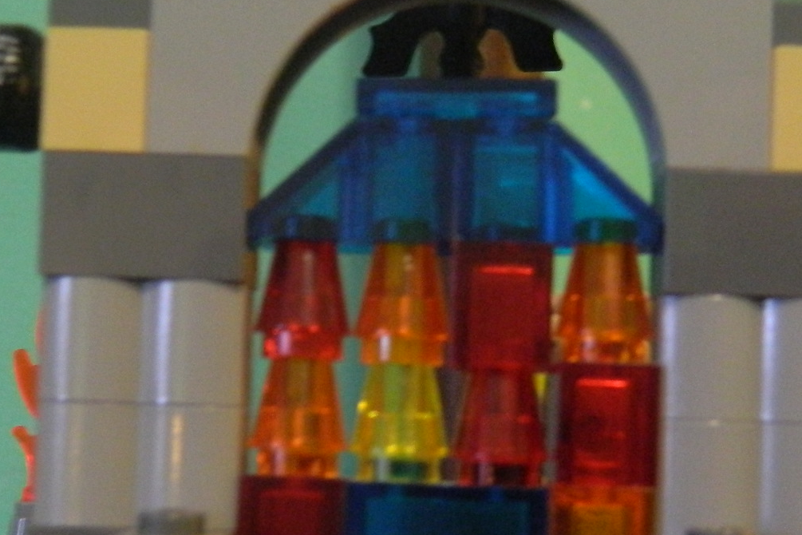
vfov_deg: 25.2
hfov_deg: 37.5
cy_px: 397
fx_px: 1181
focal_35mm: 53
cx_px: 440
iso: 400
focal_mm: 4.5
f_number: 3.1
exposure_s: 1/20
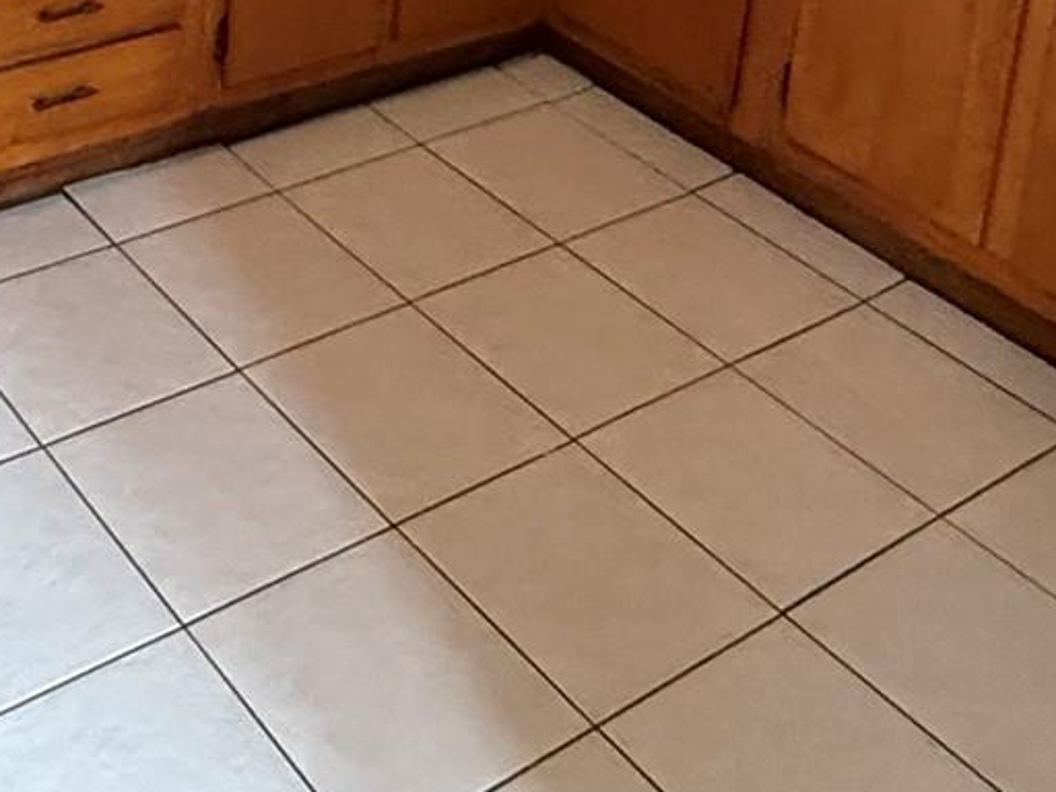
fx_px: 1708
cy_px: -481
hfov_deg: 32.4
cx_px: 72
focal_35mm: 56
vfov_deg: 21.0
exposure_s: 1/60
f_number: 2.2
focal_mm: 2.22
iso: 800
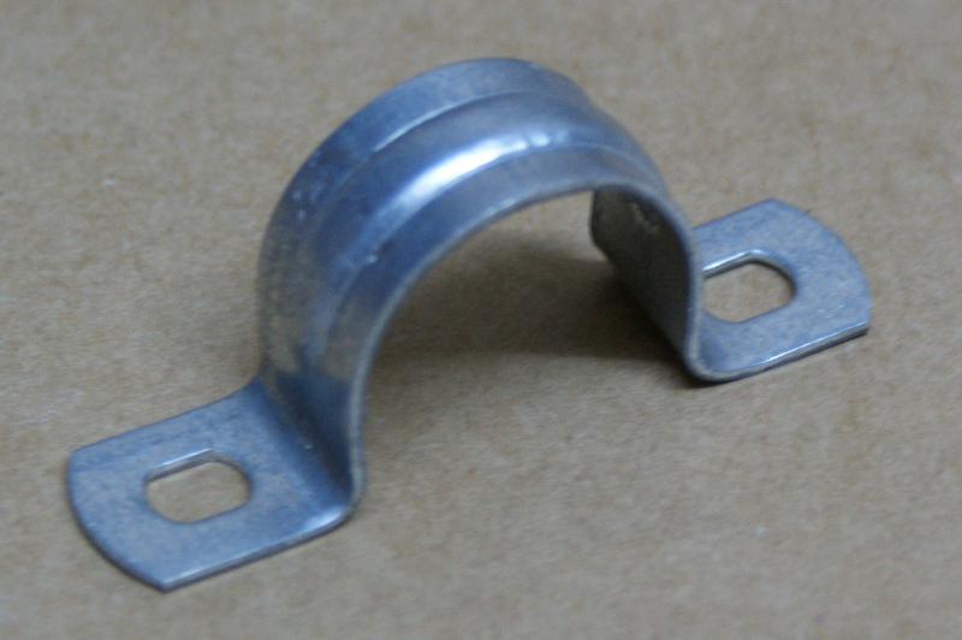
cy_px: 320
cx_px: 481
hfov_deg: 19.5
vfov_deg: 13.0
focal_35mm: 105
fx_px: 2803
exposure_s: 1/13
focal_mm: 70
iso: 400
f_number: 5.6
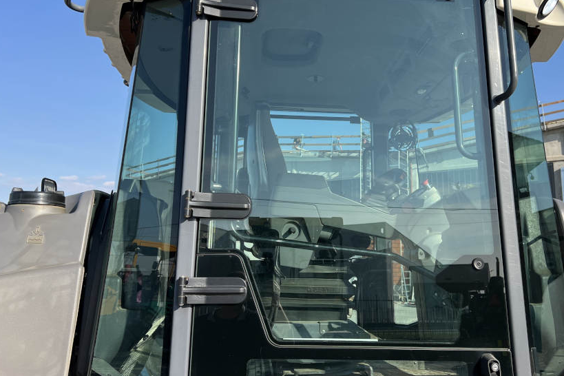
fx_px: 517
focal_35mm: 33
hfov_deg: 56.9
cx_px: 330
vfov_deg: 39.9
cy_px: 174
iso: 50
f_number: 1.5
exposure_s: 1/2632
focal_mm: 5.7
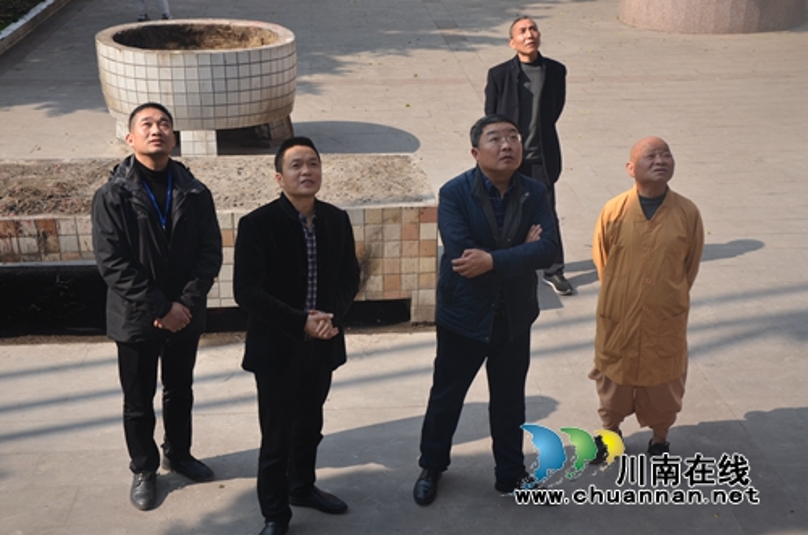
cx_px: 404
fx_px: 1142
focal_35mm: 51
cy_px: 268
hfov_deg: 39.0
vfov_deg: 26.4
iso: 100
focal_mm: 34
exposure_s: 1/250
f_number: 6.3
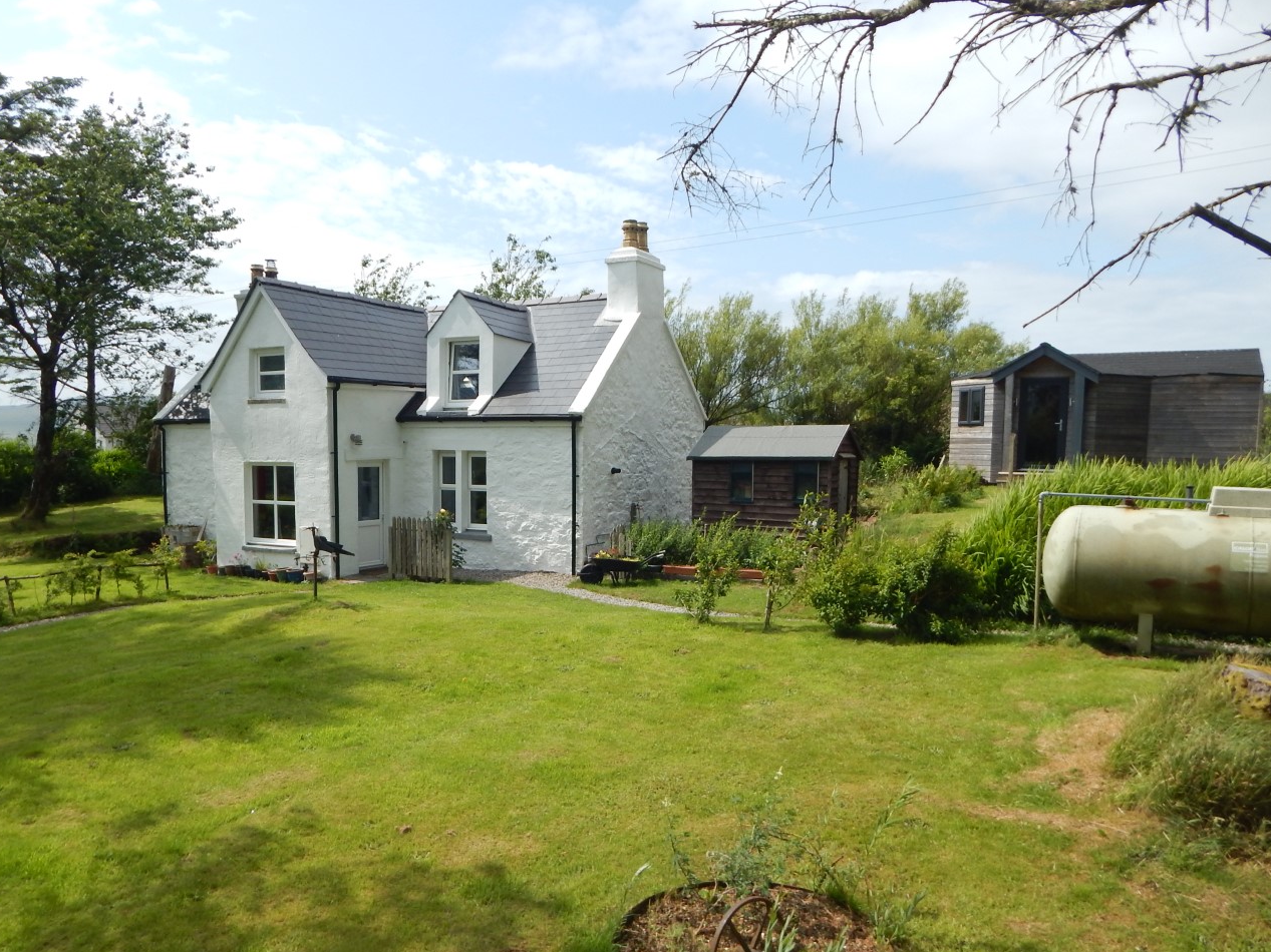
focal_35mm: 25
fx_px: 918
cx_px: 596
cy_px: 521
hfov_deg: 69.3
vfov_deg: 54.8
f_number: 6
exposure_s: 1/500
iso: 125
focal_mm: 4
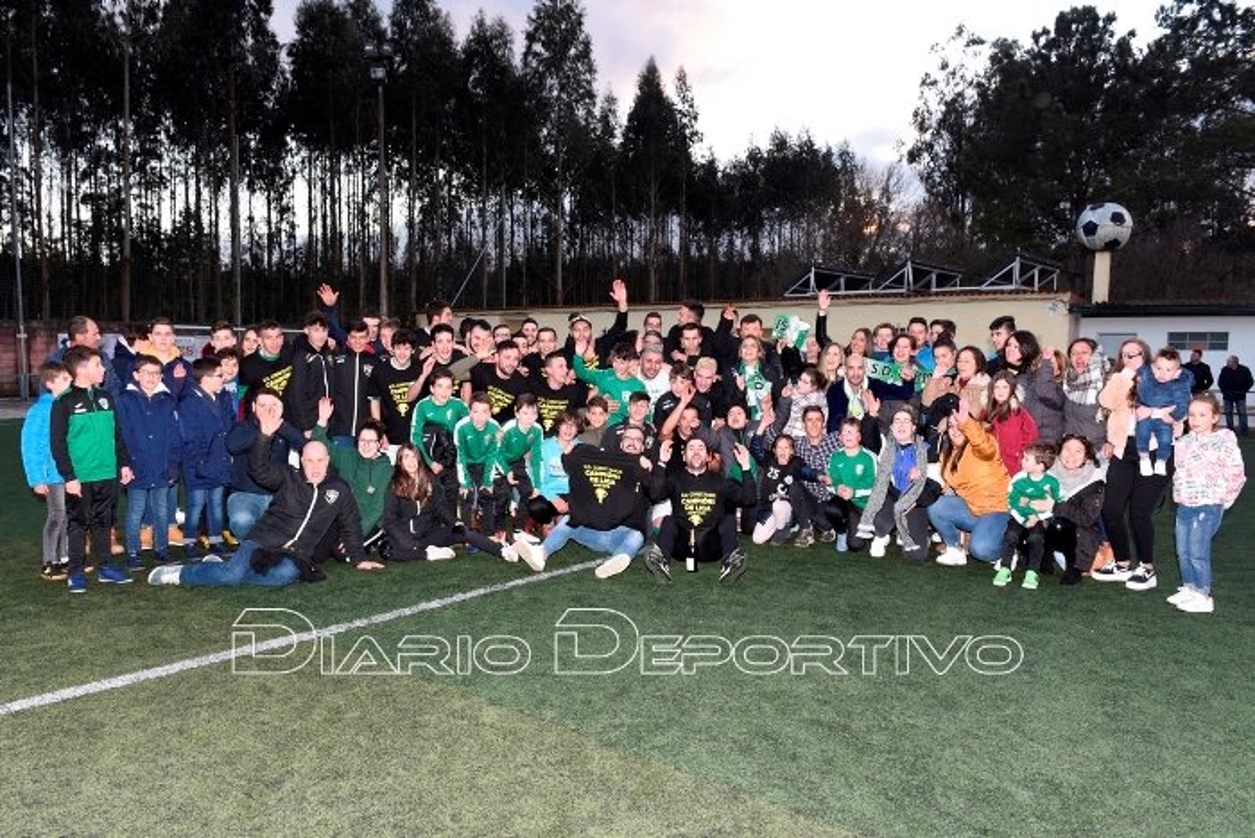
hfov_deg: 69.4
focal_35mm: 26
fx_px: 907
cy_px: 419
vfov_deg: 49.6
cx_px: 628
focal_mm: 26
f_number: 7.1
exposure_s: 1/200
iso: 1000
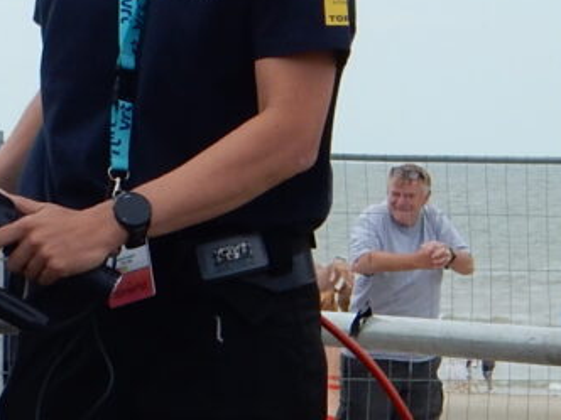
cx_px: -39
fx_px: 8962
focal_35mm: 553
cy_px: 121
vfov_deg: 2.7
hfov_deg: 3.6
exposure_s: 1/500
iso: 125
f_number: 6
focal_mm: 24.7
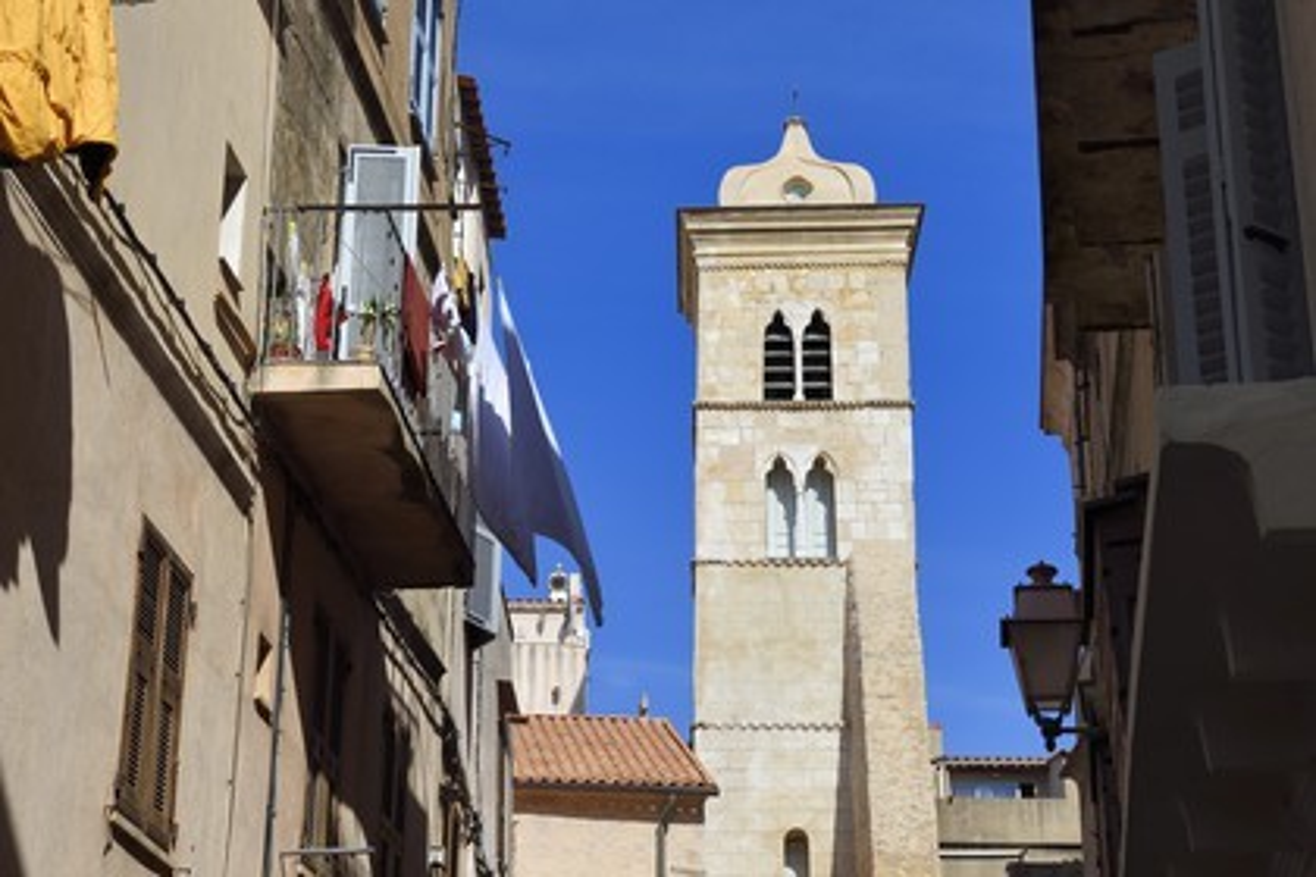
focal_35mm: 66
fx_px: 2412
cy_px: 438
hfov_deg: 30.5
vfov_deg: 20.6
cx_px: 658
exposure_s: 1/250
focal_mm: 66
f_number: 16
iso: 200
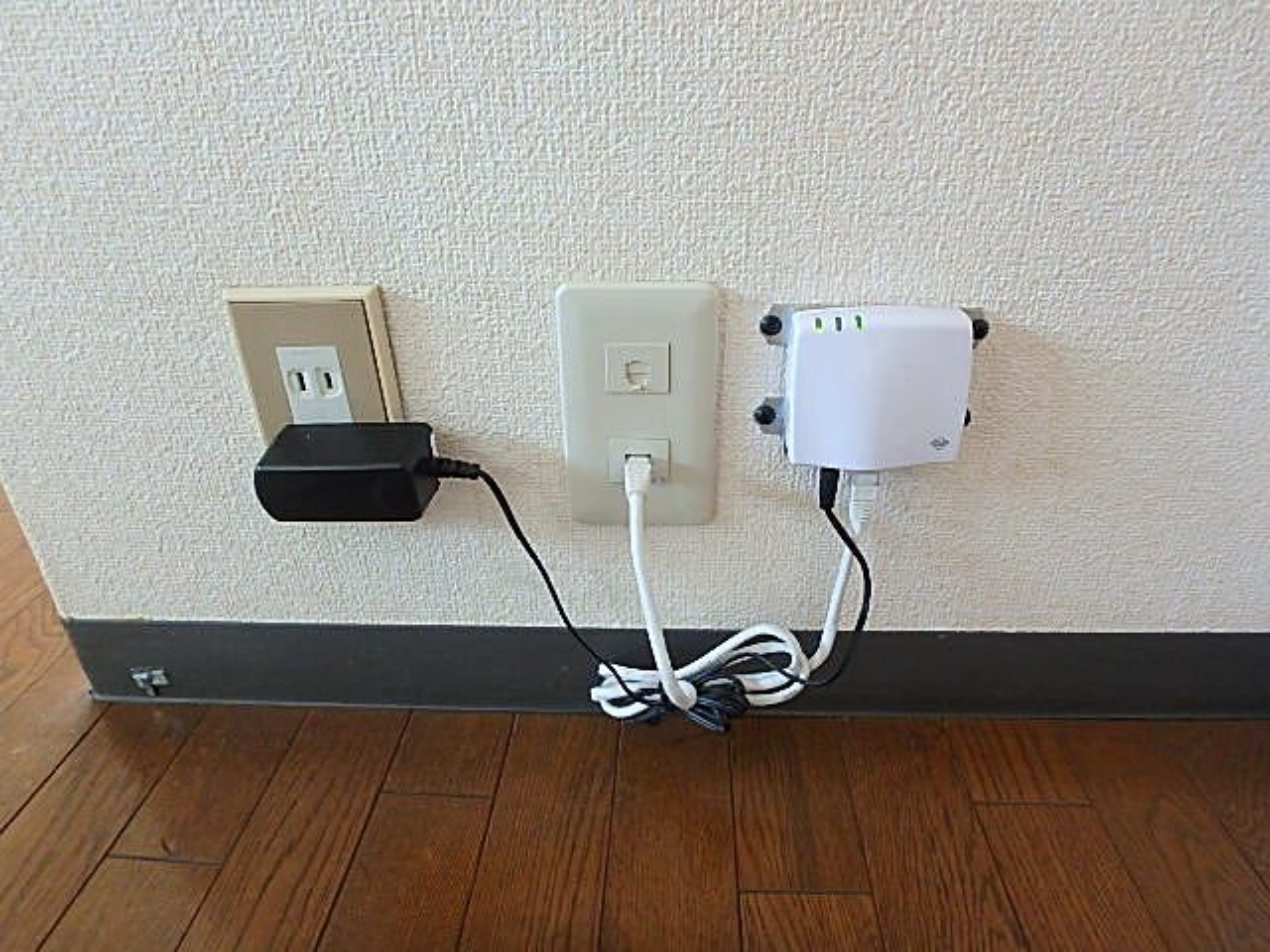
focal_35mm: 21
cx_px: 635
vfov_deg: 63.4
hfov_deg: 79.0
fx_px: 770
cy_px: 476
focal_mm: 3.7
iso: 500
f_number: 3.5
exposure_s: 1/30
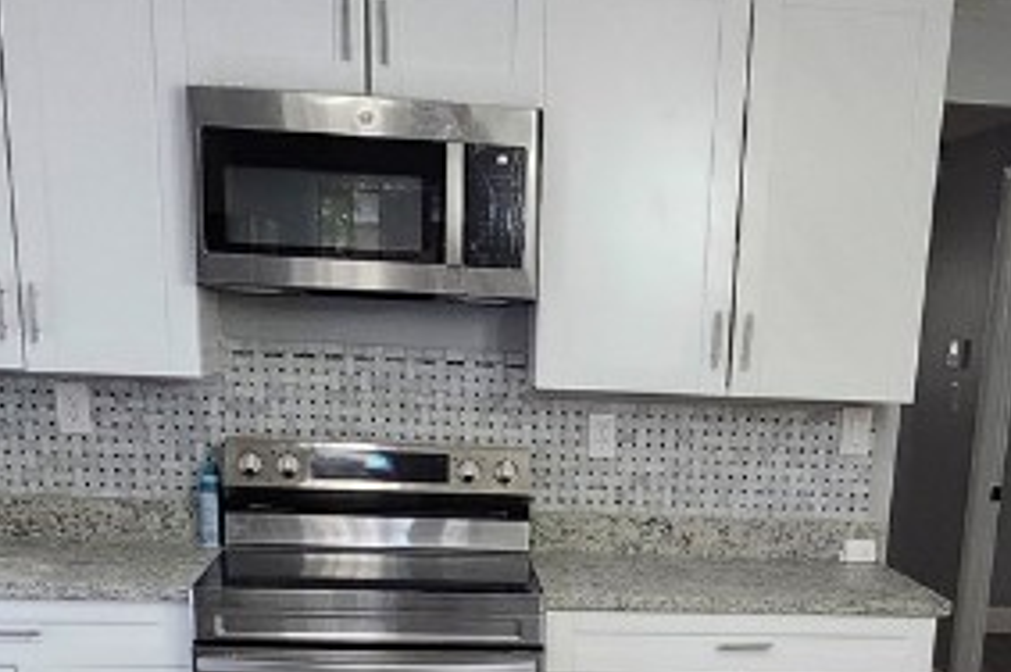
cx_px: 586
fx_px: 1374
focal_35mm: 49
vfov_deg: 25.1
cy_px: 776
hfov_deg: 40.3
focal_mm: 1.74
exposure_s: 1/60
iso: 320
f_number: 2.2
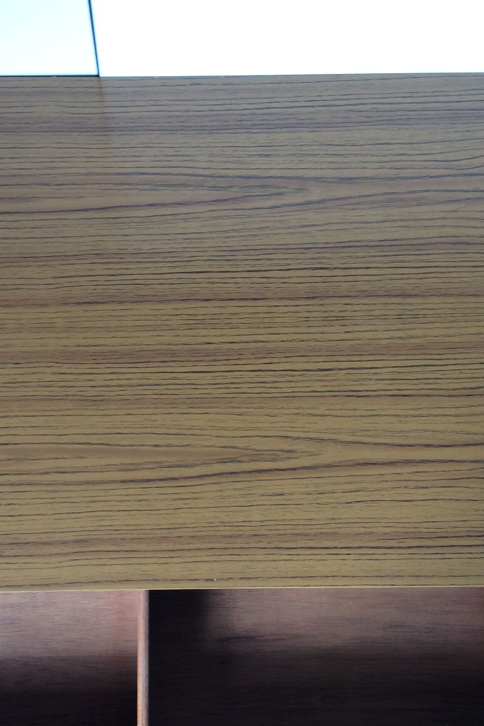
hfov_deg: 29.6
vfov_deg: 43.6
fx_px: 907
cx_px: 160
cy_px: 360
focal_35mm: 45
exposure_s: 1/33
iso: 40
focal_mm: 3.3
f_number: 2.4
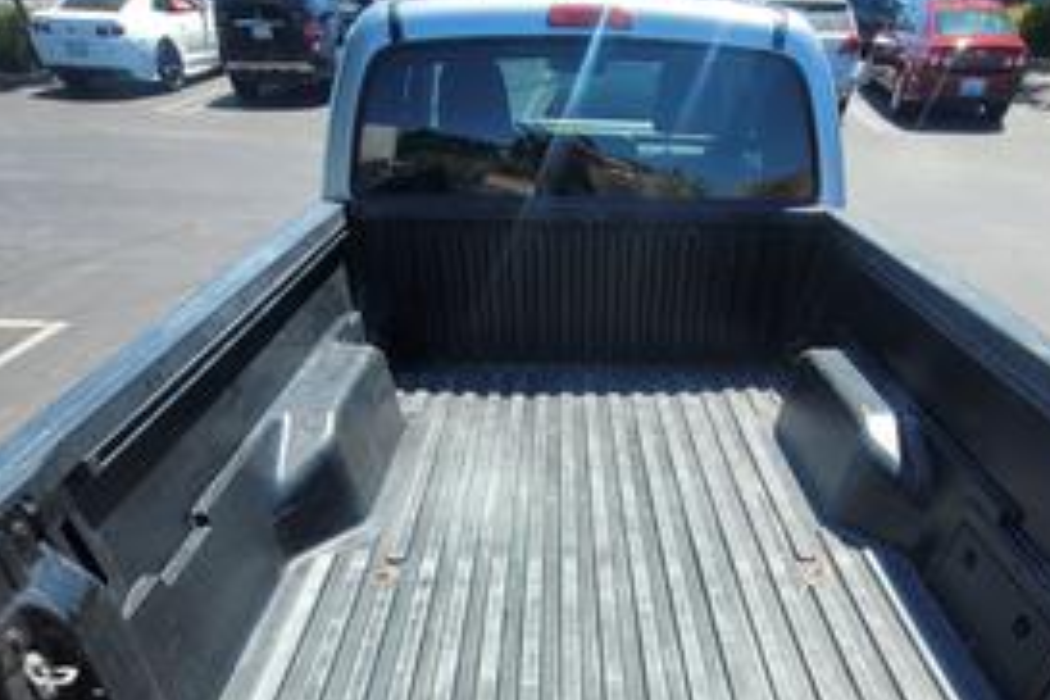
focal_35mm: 25
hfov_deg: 71.2
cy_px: 638
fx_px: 729
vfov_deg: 46.0
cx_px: 596
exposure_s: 1/742
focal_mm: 1.74
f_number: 2.2
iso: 40
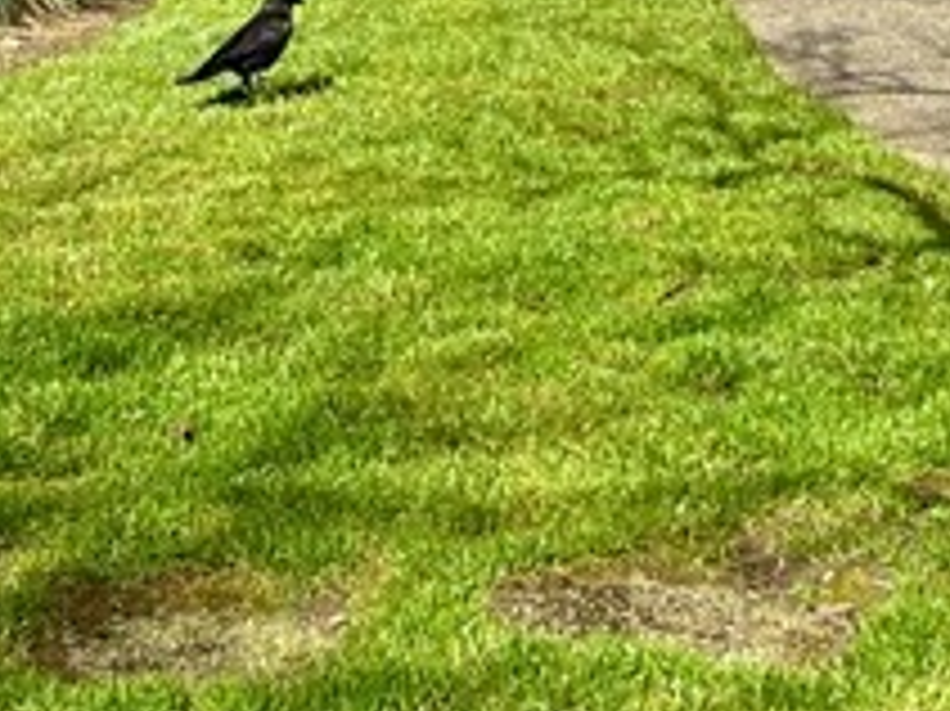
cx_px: 572
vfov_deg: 11.4
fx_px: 2907
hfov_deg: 18.5
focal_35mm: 106
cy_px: -1042
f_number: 2.2
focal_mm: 2.22
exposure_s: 1/459
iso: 16
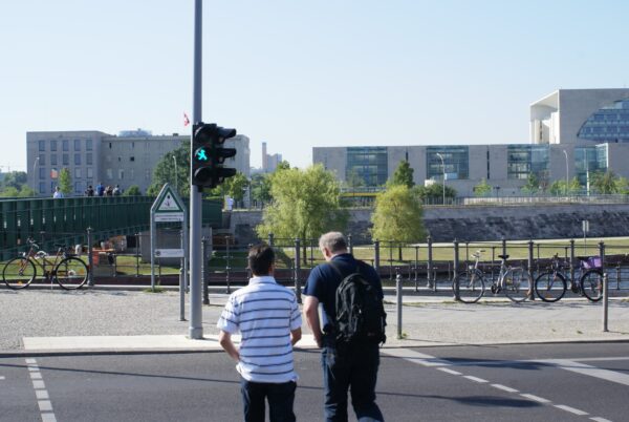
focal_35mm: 60
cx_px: 314
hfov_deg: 33.4
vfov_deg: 22.7
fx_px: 1050
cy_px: 211
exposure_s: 1/100
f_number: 13
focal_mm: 40
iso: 100
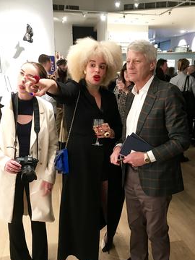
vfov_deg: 52.5
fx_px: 263
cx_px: 109
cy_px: 144
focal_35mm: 35
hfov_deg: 40.6
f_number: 1.8
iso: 80
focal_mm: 3.99
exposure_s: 1/17
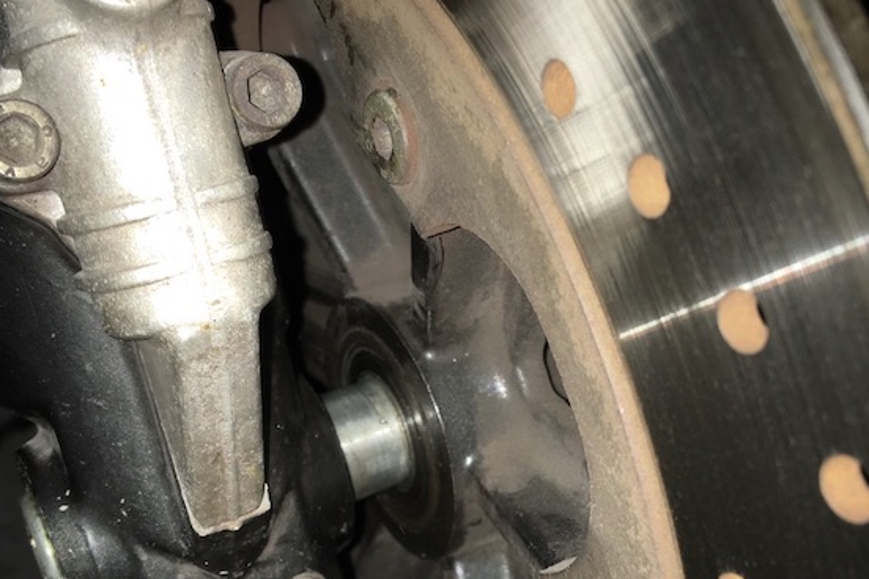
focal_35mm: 42
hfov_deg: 46.4
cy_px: 403
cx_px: 425
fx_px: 1014
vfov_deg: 31.5
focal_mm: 4.15
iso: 25
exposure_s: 1/47
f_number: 2.2
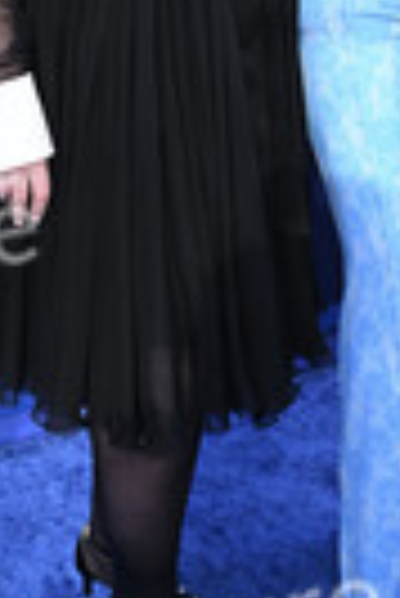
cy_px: 13
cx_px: 297
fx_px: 1945
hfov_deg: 11.7
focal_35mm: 117
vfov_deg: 17.1
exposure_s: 1/200
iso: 320
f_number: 5.6
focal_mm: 39
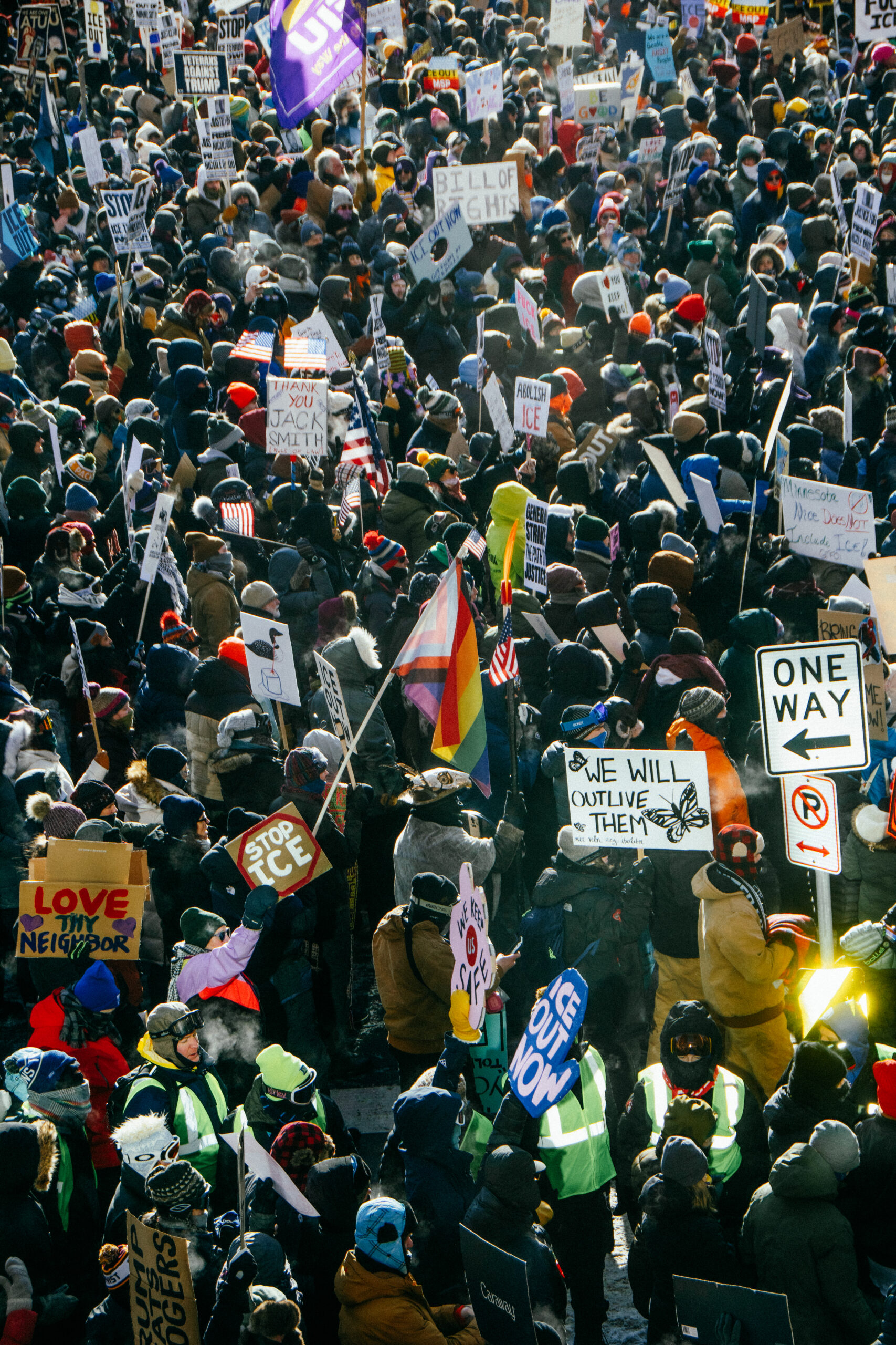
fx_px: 3919
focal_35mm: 105
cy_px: 672
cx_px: 448
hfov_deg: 13.0
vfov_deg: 19.5
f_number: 8
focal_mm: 70
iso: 100
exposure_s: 1/400
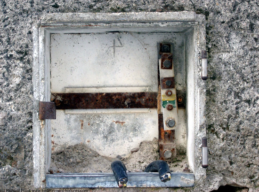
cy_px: 96
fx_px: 835
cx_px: 130
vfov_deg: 13.2
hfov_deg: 17.6
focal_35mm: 112
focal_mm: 22.8
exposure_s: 1/80
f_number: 4.8
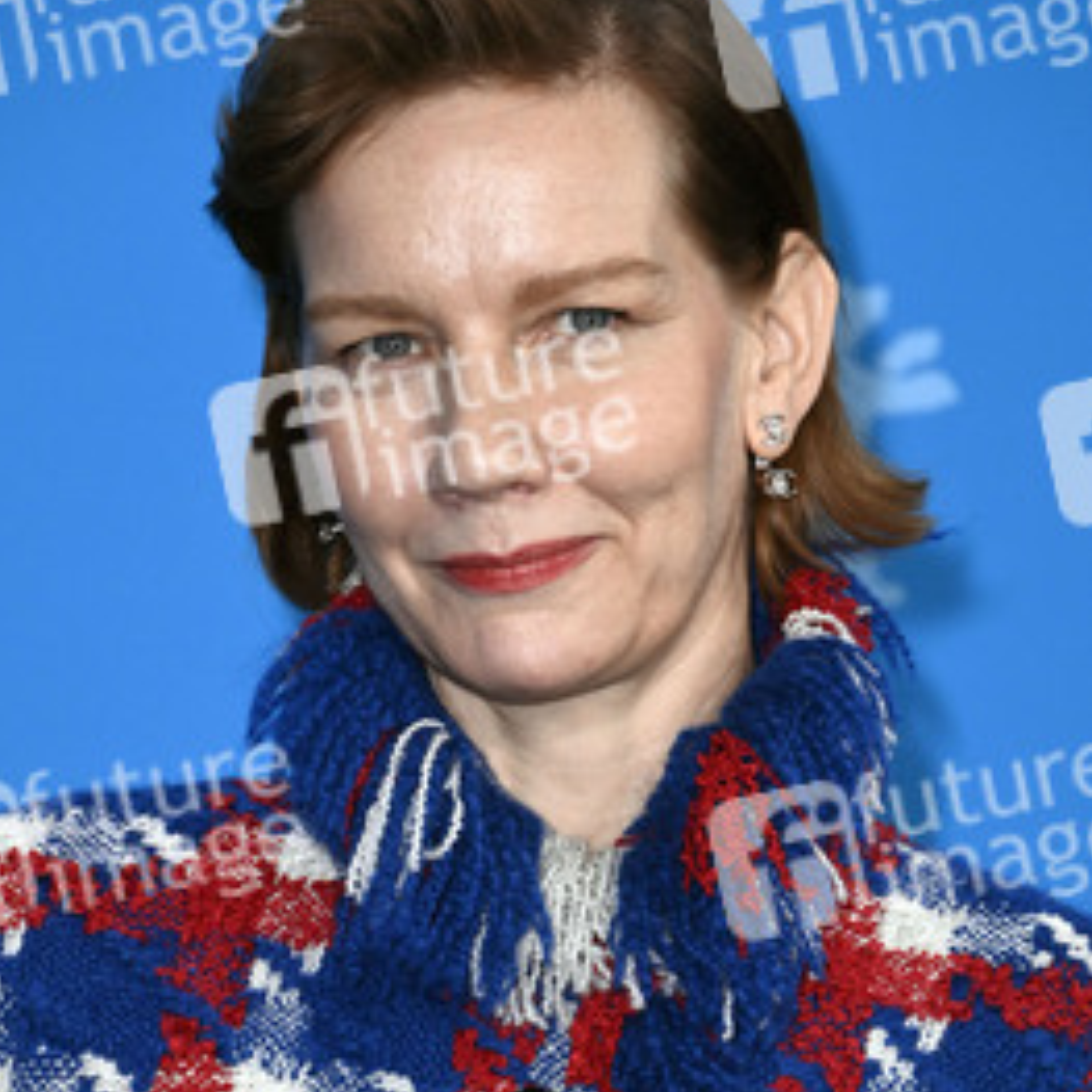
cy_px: 635
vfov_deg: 6.8
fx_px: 9208
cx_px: 544
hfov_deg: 6.8
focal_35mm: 258
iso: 1000
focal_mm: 200
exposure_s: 1/250
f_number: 5.6
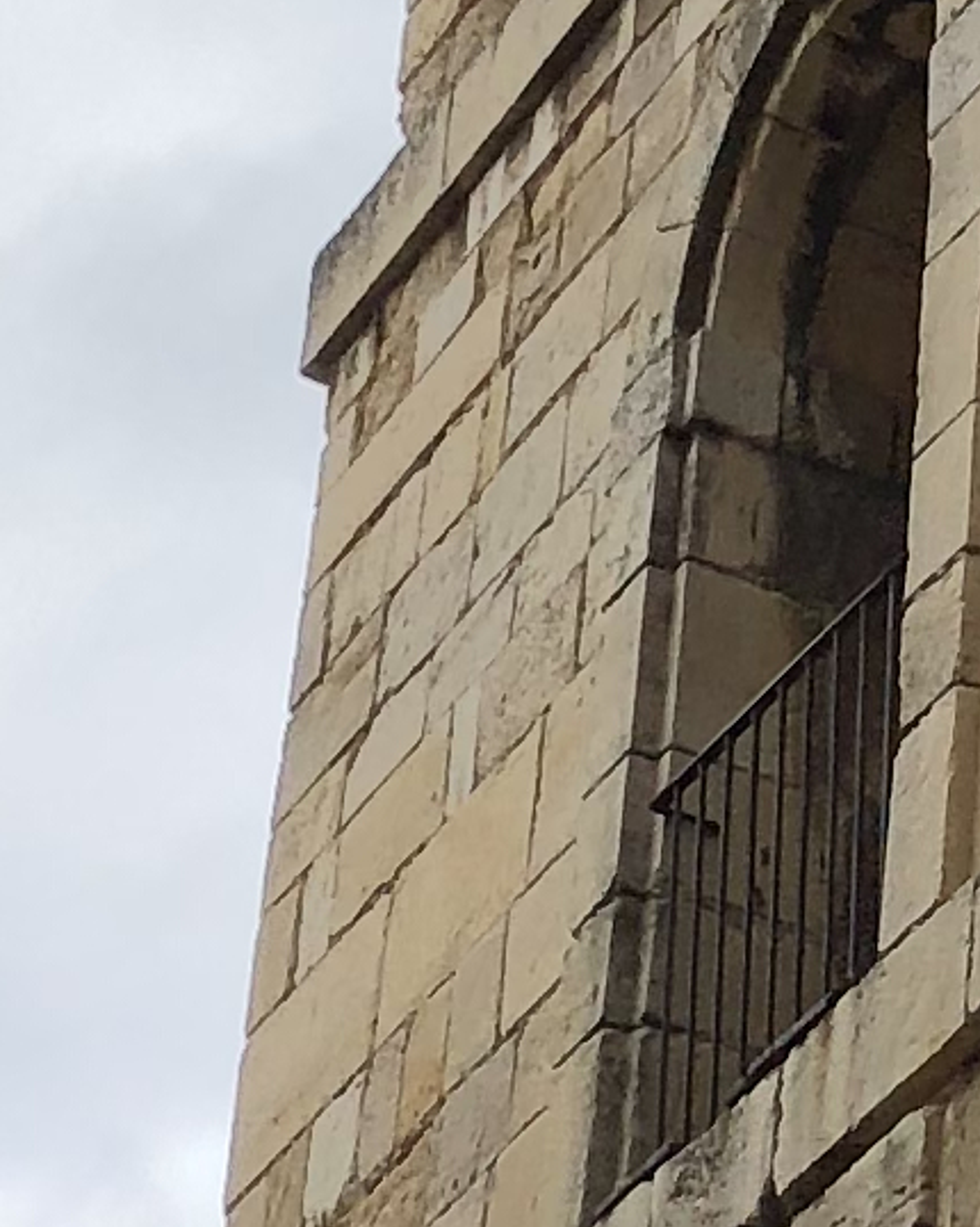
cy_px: 935
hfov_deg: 7.5
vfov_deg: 9.4
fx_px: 7437
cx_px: 1301
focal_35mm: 205
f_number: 1.8
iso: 20
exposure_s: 1/1091
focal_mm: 4
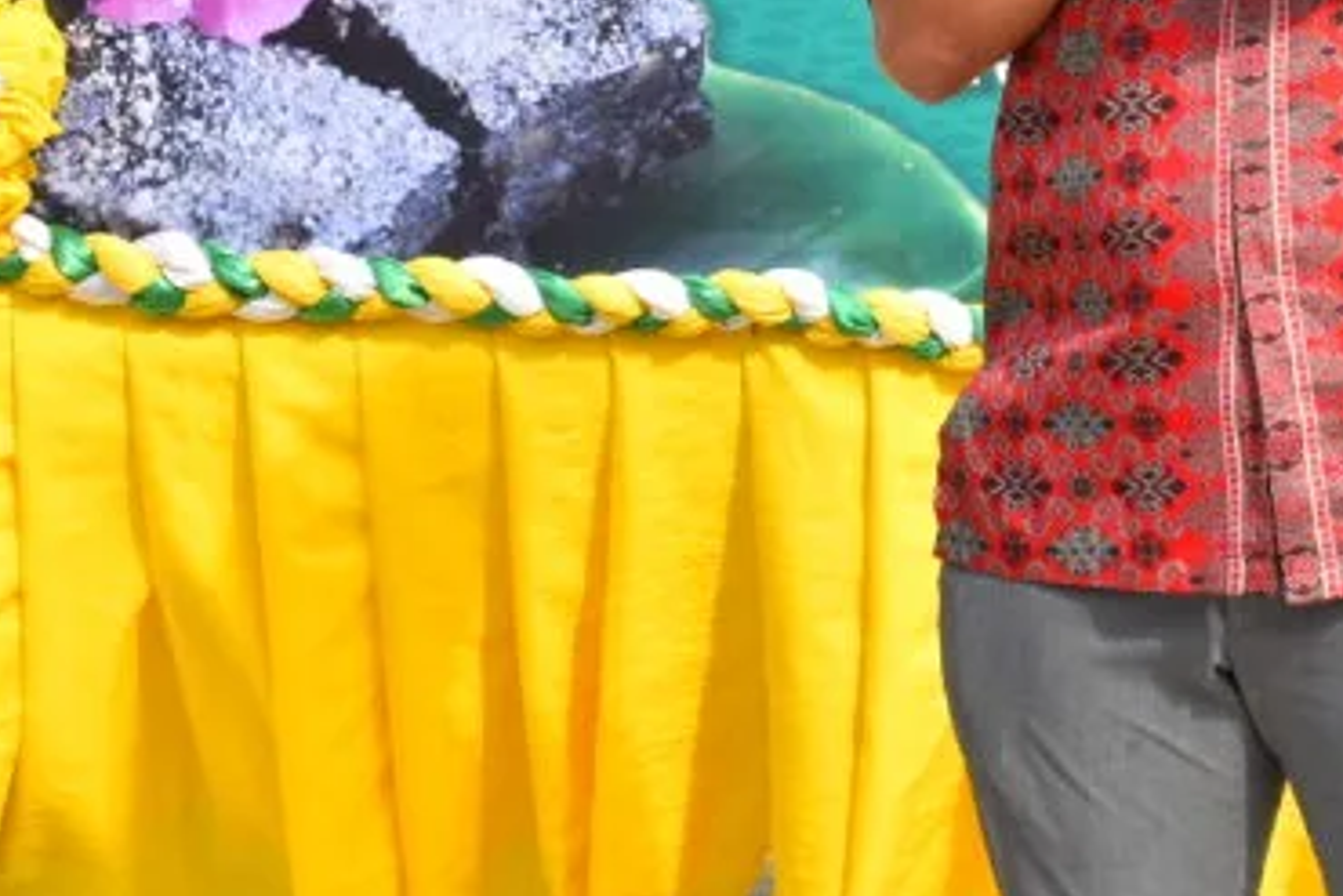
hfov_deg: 9.5
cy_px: -194
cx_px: 1365
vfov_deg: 6.3
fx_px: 8061
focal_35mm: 216
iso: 125
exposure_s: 1/125
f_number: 11
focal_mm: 52
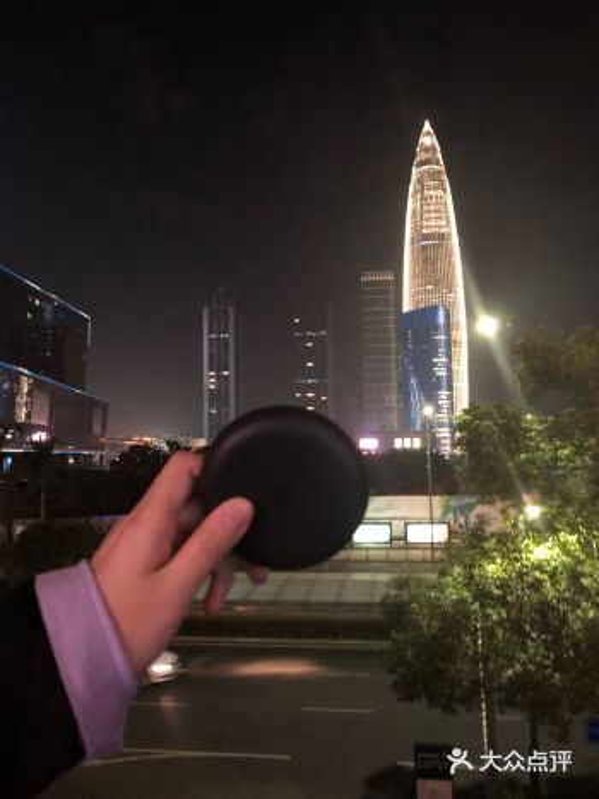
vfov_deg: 63.5
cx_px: 300
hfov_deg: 49.7
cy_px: 400
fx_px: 646
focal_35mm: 28
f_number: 1.8
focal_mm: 4
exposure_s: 1/6
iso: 100
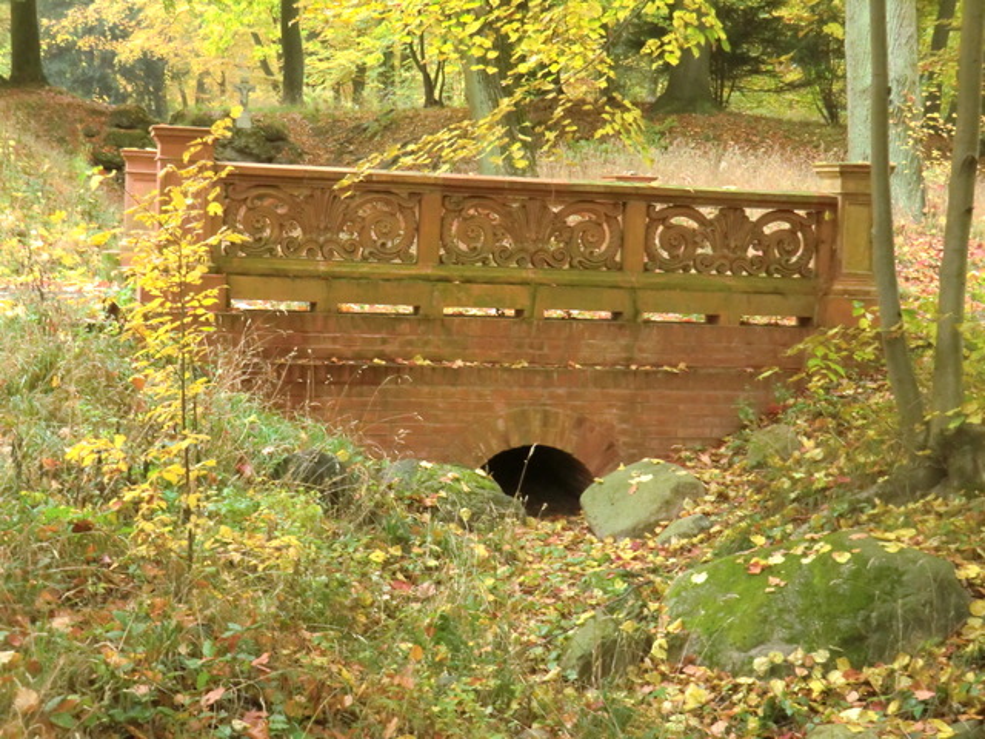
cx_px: 492
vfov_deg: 26.6
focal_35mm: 55
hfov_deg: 34.9
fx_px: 1565
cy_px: 370
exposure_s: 1/13
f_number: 4.2
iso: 800
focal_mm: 9.8
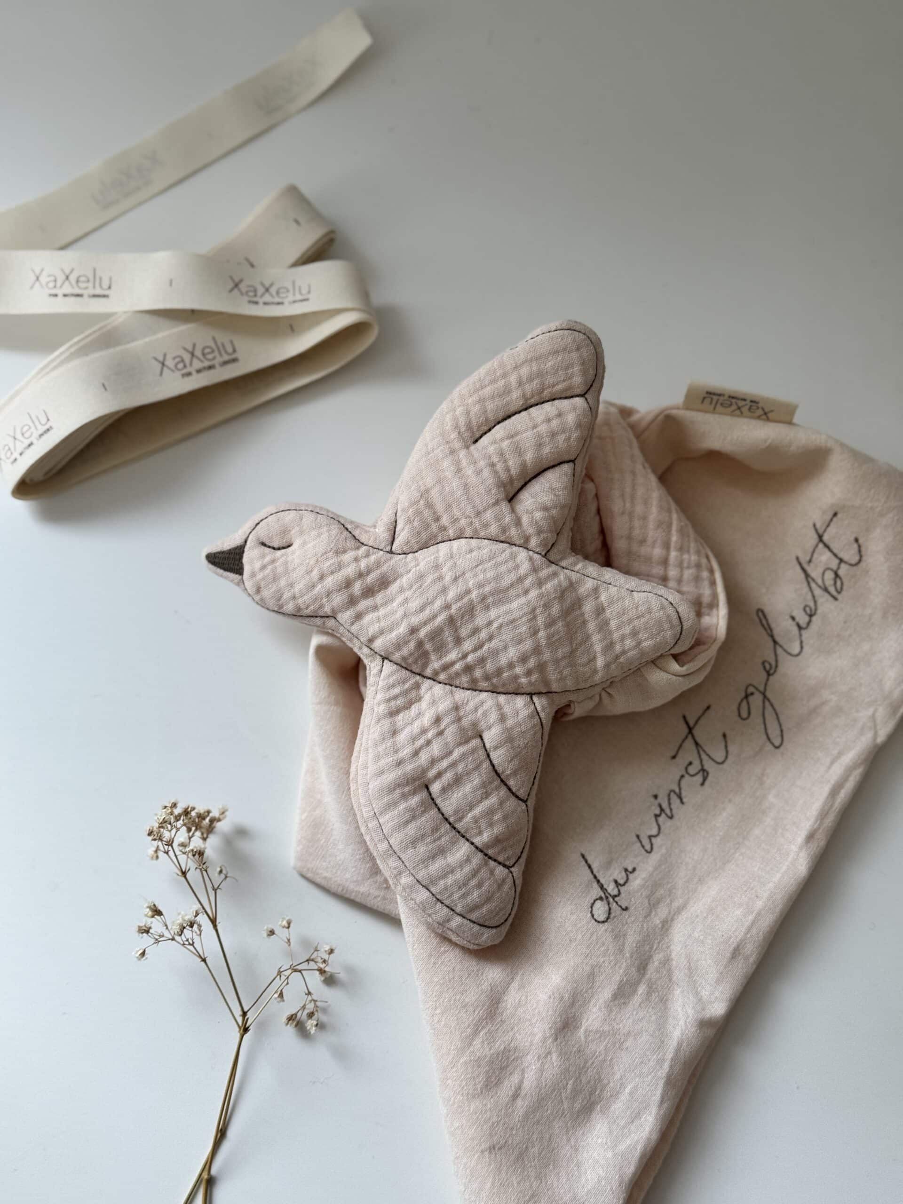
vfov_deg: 39.7
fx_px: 1670
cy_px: 602
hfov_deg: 30.3
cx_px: 452
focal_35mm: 48
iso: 64
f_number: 1.78
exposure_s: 1/173
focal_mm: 6.76
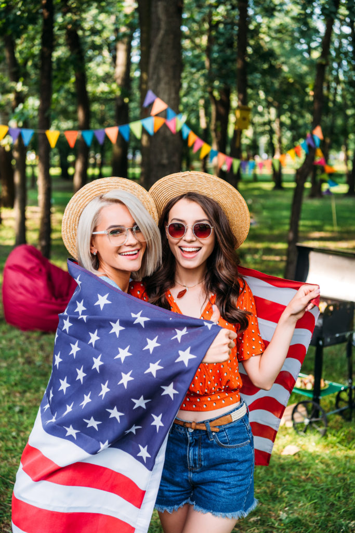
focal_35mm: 50
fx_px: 739
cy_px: 266
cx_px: 178
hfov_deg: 27.0
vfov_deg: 39.6
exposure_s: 1/200
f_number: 3.5
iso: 160
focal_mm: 50
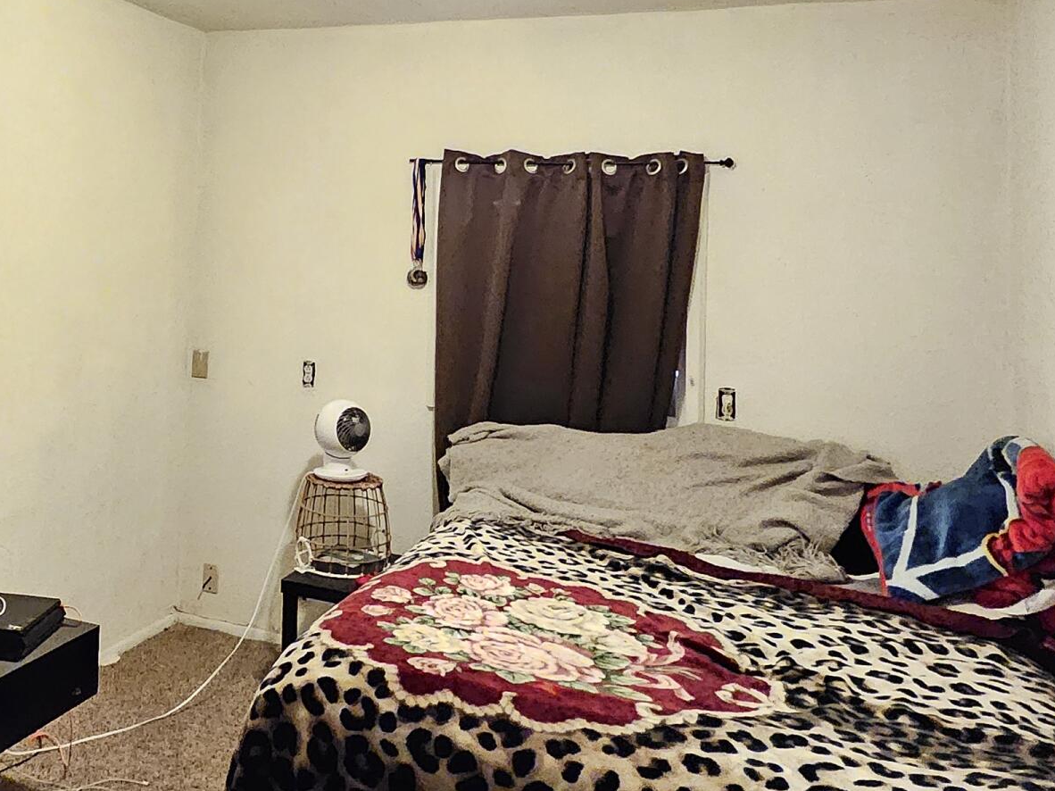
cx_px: 264
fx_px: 1006
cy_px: 196
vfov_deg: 41.6
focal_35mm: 33
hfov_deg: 52.9
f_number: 2.2
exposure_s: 1/24
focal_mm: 1.74
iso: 1600
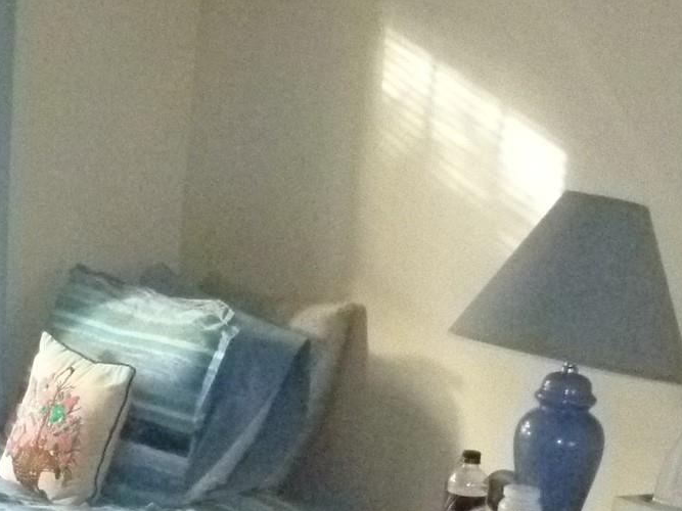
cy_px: 506
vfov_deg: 16.8
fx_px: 1694
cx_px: 137
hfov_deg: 22.5
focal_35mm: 86
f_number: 3.3
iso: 1600
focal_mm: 5
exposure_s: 1/30
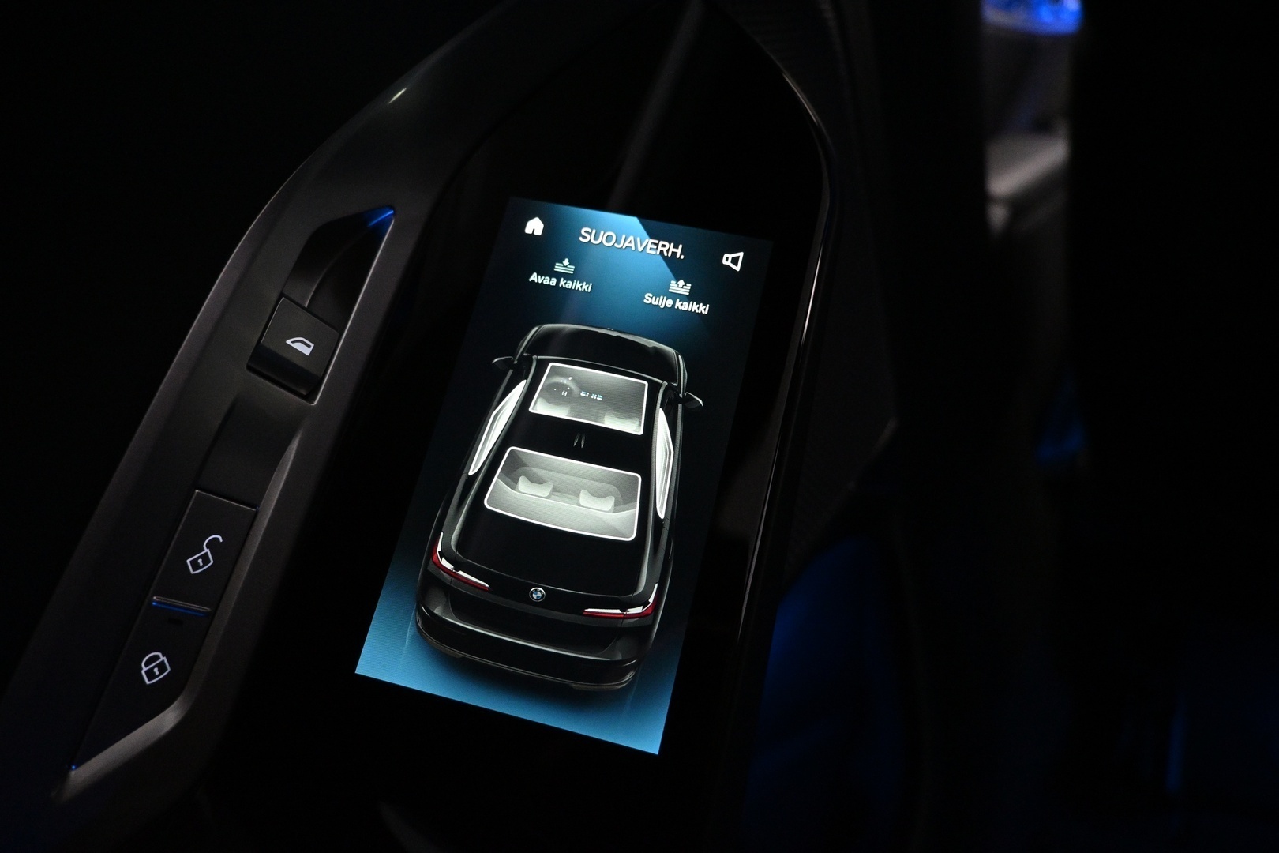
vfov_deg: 53.1
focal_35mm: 24
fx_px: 853
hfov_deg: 73.7
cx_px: 640
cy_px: 426
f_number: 3.5
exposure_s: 1/60
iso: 4000
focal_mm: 16
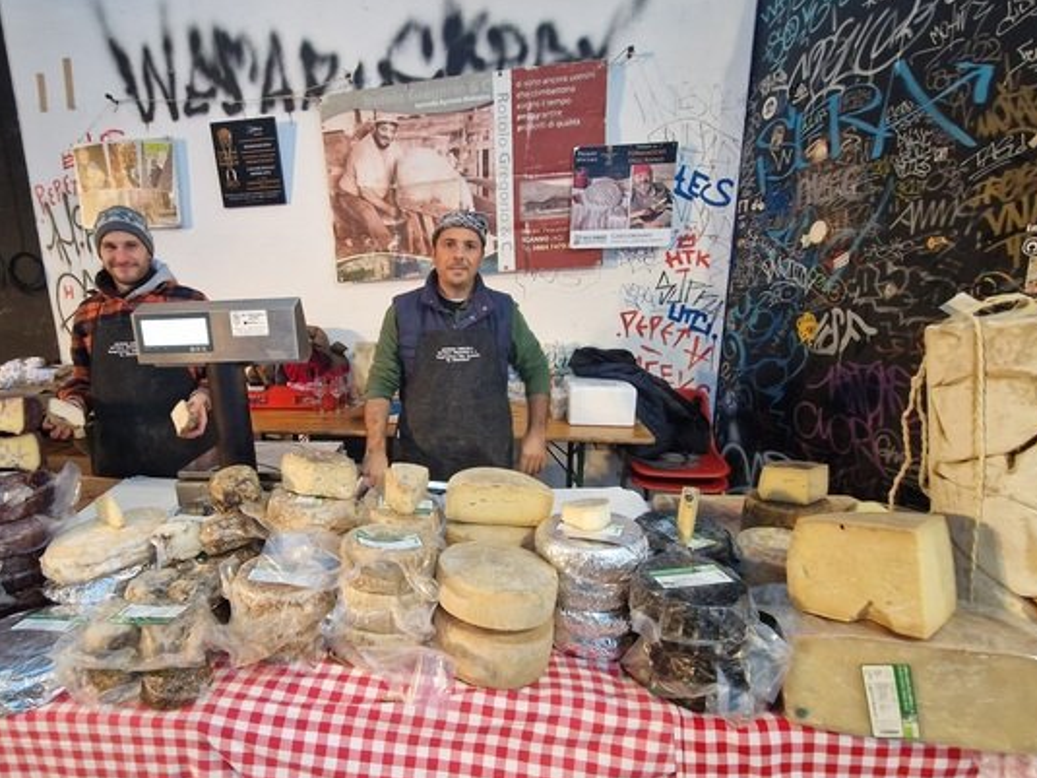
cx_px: 411
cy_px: 405
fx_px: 509
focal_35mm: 17
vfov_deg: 74.7
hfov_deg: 89.8
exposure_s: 1/33
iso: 800
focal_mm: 2.2
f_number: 2.2
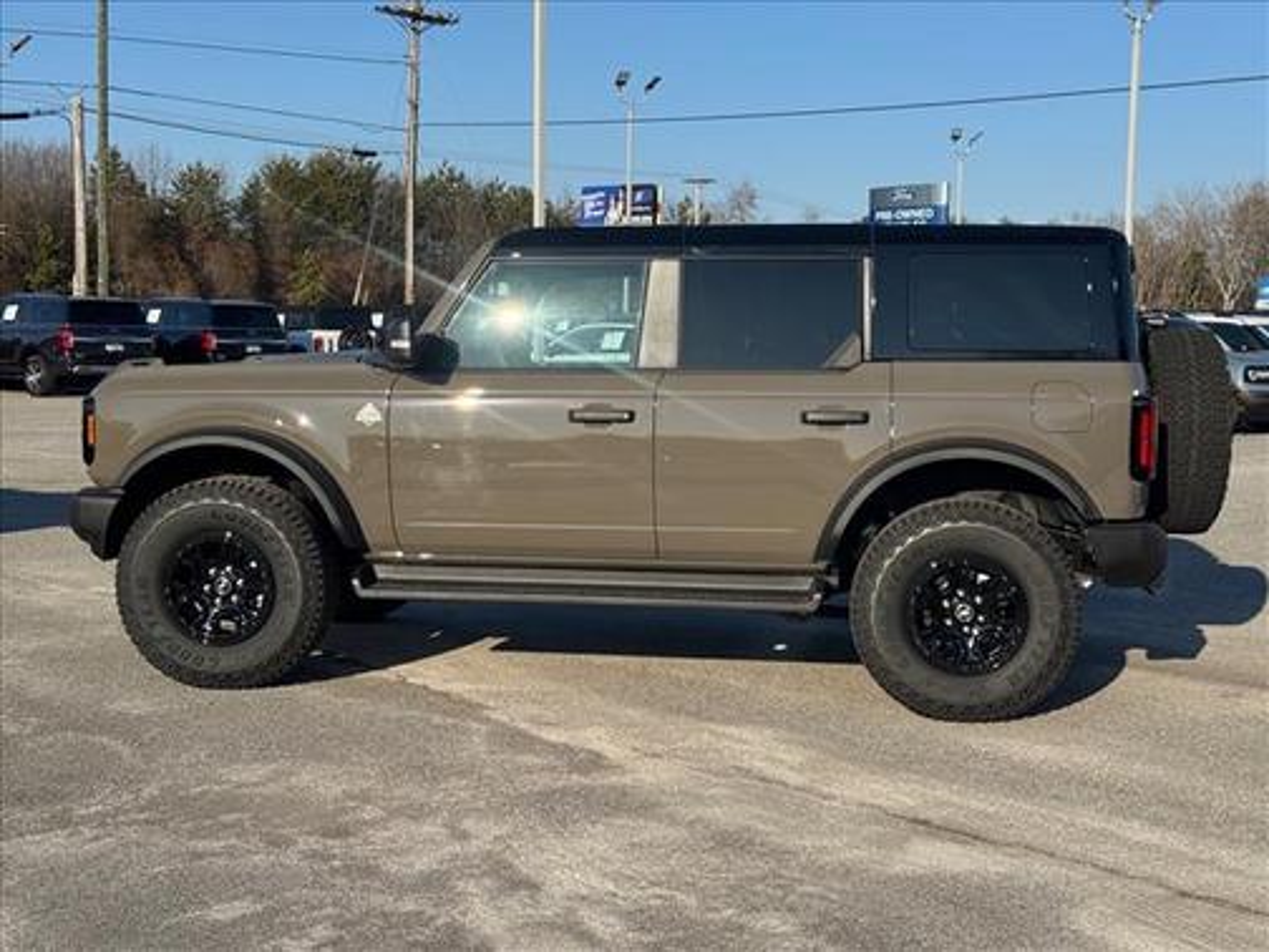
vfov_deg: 30.3
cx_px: 634
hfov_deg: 39.7
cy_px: 476
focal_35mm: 48
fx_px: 1760
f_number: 1.78
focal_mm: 6.76
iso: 64
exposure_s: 1/4049
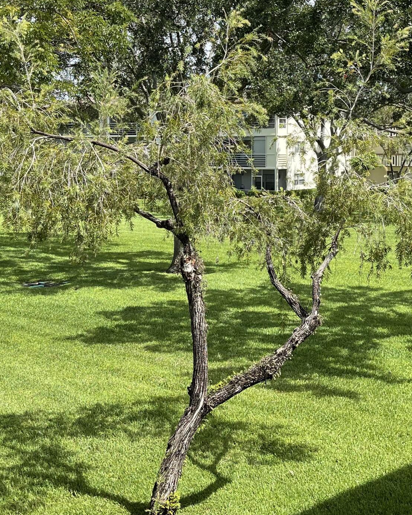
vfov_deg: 35.2
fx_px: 808
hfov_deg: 28.6
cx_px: 218
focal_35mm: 53
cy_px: 206
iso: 32
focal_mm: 5.1
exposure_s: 1/1767
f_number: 1.6
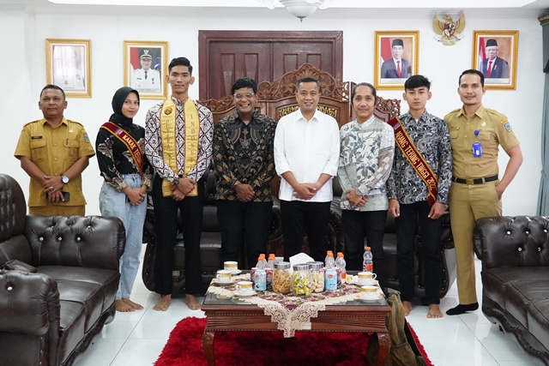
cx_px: 274
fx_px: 847
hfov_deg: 35.9
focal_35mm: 56
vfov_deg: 24.4
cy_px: 183
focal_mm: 37
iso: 6400
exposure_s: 1/100
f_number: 4
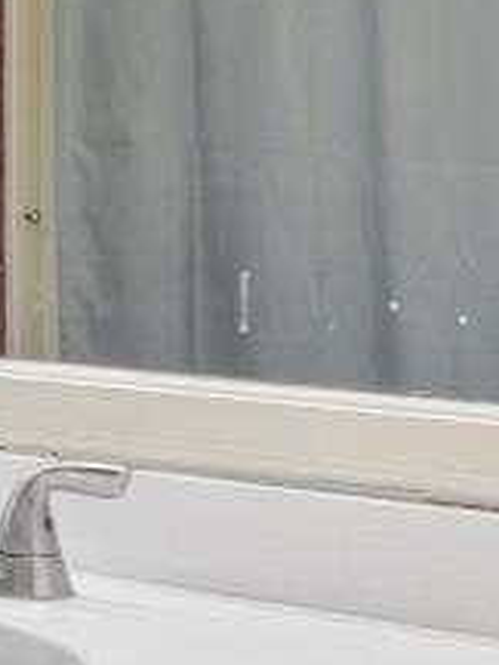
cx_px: -647
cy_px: 95
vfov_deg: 15.0
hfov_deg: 10.1
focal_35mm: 130
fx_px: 2499
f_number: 4.8
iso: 100
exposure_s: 1/50
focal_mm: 12
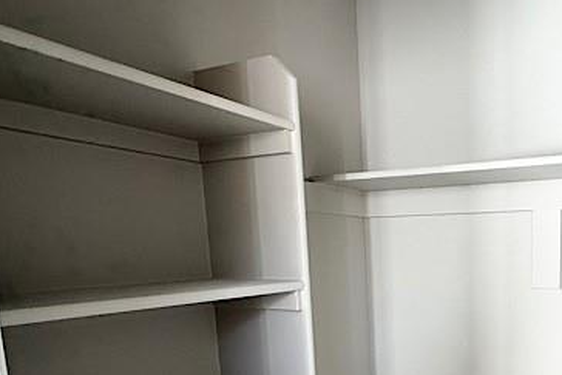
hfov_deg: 55.6
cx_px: 480
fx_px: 468
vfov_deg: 41.4
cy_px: 311
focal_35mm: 30
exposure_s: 1/99
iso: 160
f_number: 2.2
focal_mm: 2.22
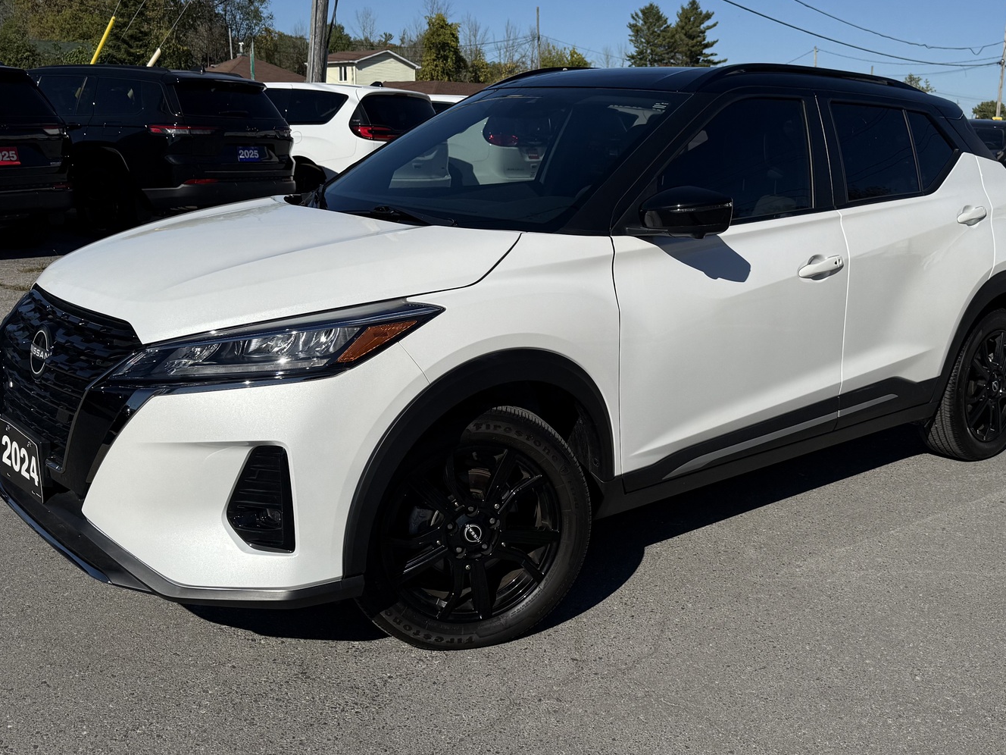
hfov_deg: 50.0
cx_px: 579
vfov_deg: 38.4
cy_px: 285
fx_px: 1075
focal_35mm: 37
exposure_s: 1/14286
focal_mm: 6.76
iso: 80
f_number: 1.78
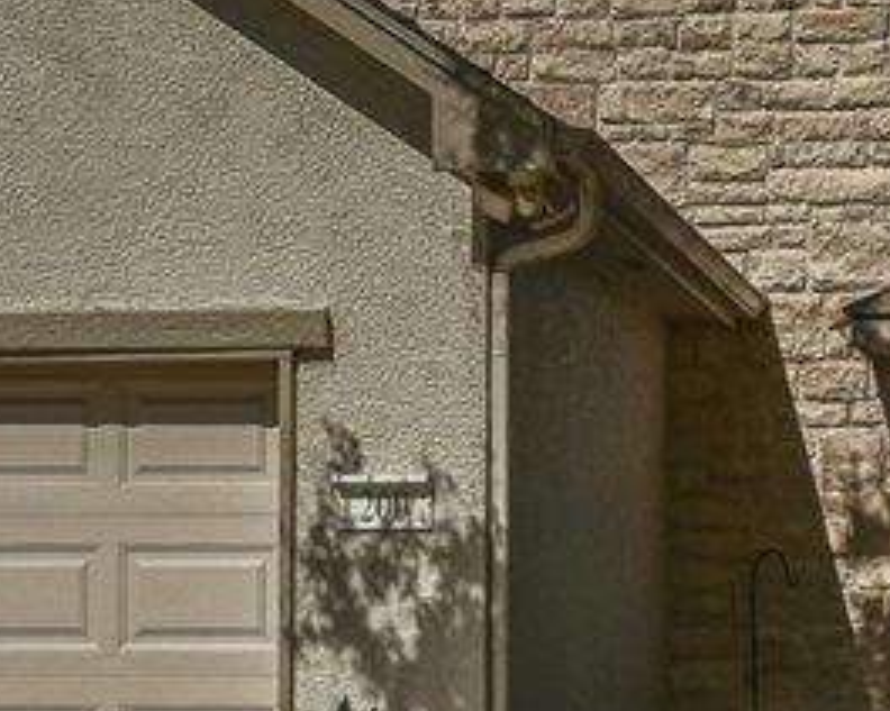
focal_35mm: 131
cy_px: 834
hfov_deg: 14.3
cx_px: 1052
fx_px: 3449
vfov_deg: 11.6
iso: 100
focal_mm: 18
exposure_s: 1/500
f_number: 8
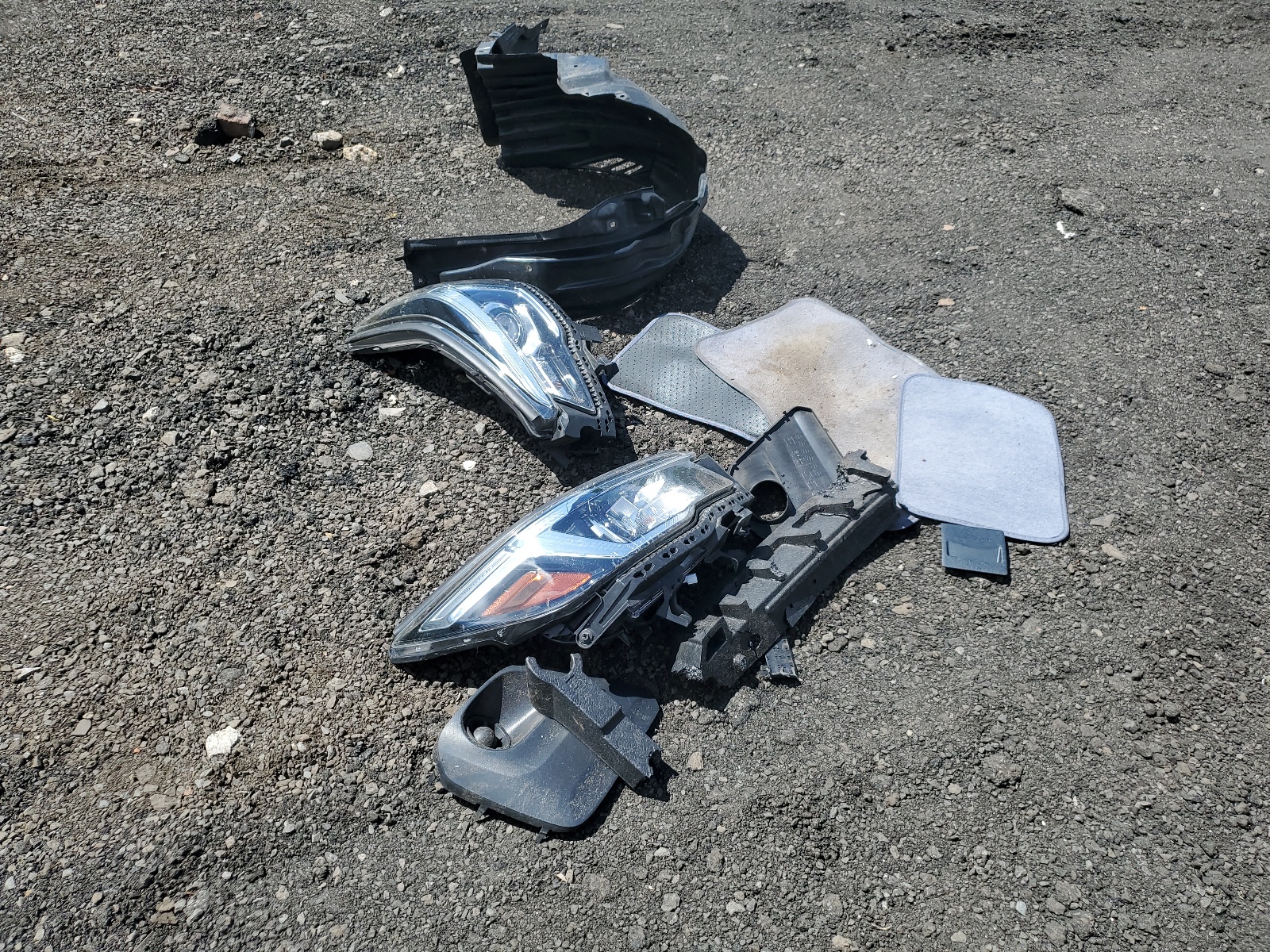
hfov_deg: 67.3
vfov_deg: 53.1
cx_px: 635
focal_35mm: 26
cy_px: 476
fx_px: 954
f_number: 1.5
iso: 50
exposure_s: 1/2000
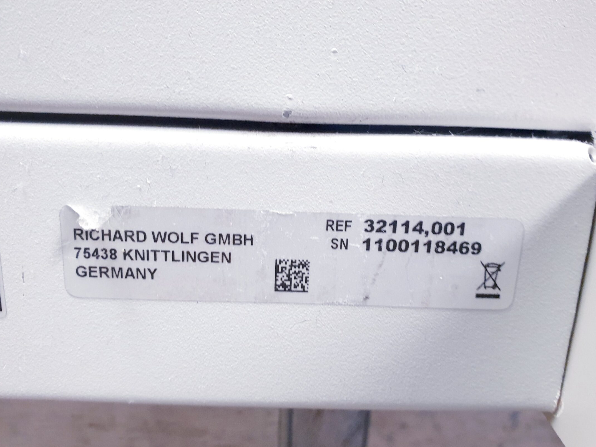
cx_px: 303
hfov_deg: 58.4
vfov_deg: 45.4
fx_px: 534
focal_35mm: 31
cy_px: 226
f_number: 2.4
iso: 320
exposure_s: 1/25
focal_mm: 4.3
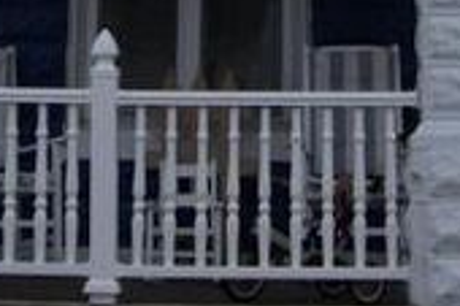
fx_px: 1468
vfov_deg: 10.7
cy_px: -349
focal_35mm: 115
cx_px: 203
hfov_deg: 17.8
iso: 160
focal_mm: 17
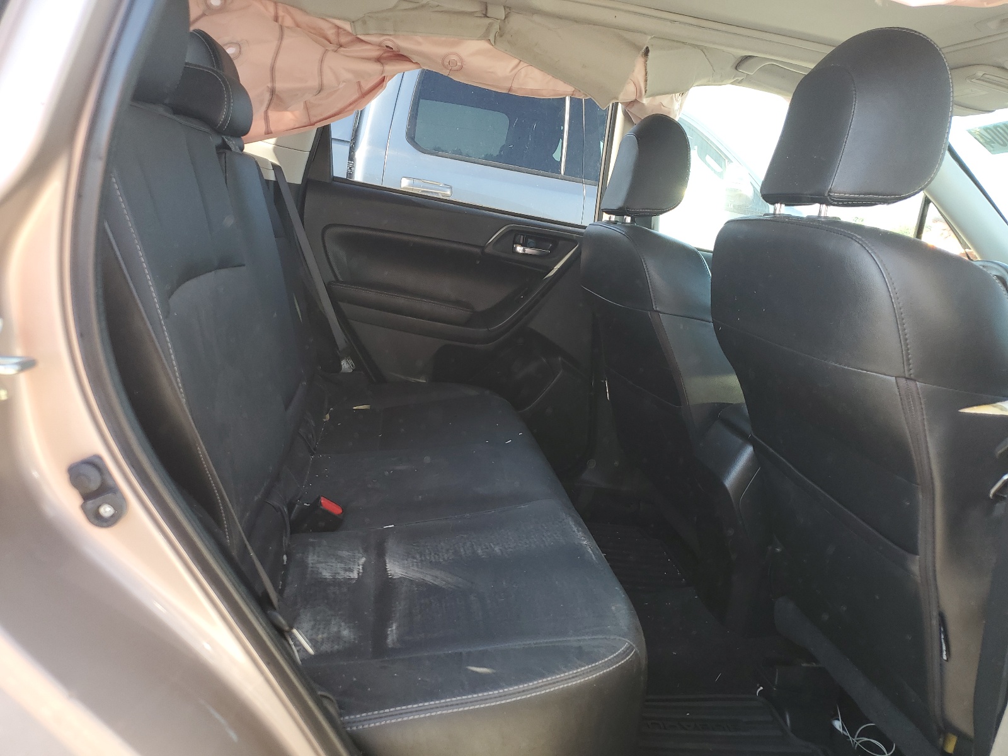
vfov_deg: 53.1
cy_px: 378
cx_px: 504
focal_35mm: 26
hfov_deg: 67.3
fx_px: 757
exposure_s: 1/145
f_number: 1.5
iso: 50
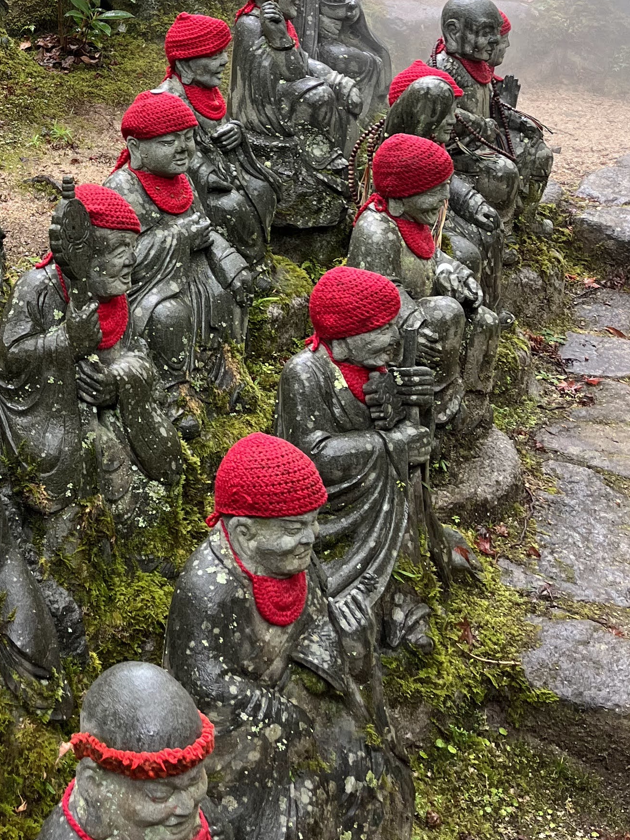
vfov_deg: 30.1
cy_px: 8
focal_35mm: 60
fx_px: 1456
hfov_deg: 23.0
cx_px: -54
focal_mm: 5.1
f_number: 1.6
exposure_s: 1/121
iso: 64
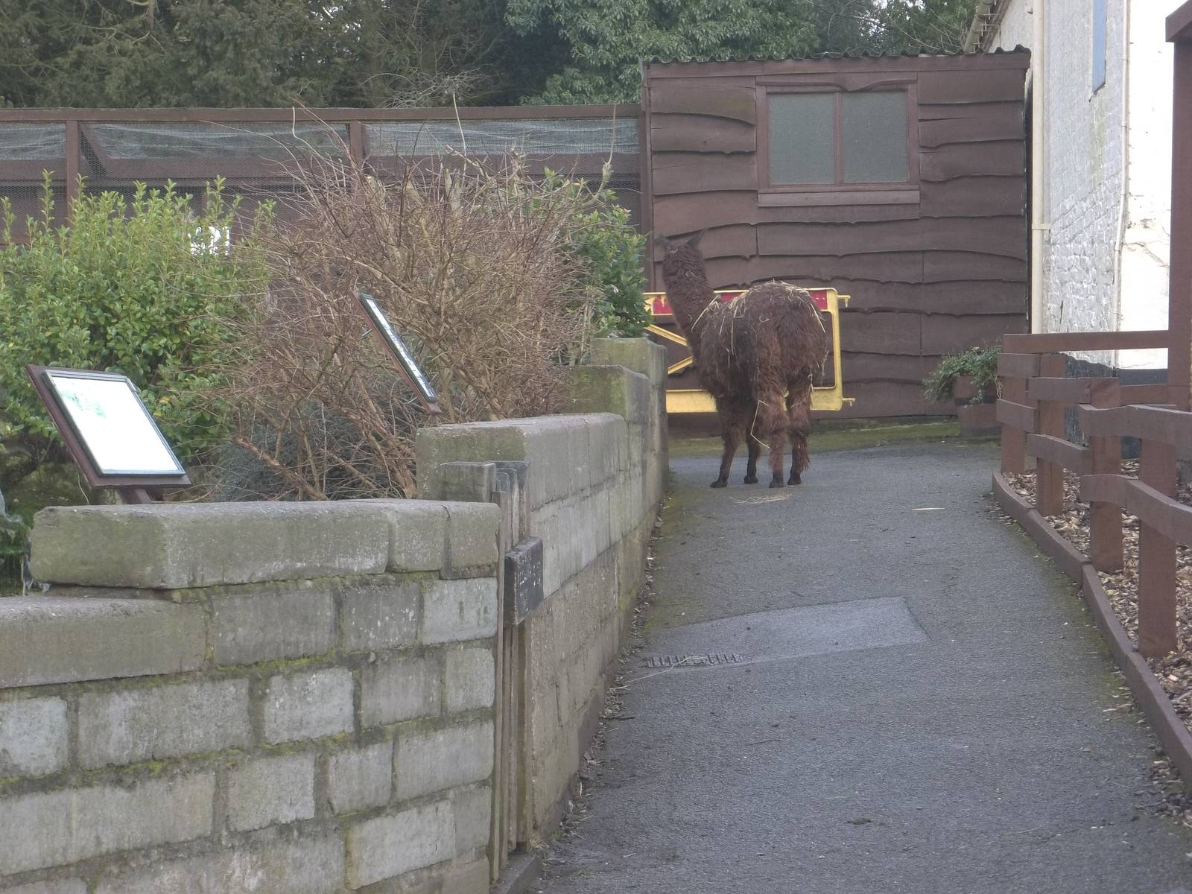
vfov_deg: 12.7
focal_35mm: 117
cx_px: 596
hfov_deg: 16.8
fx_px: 4029
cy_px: 447
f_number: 5.1
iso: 138
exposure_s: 1/60
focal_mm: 21
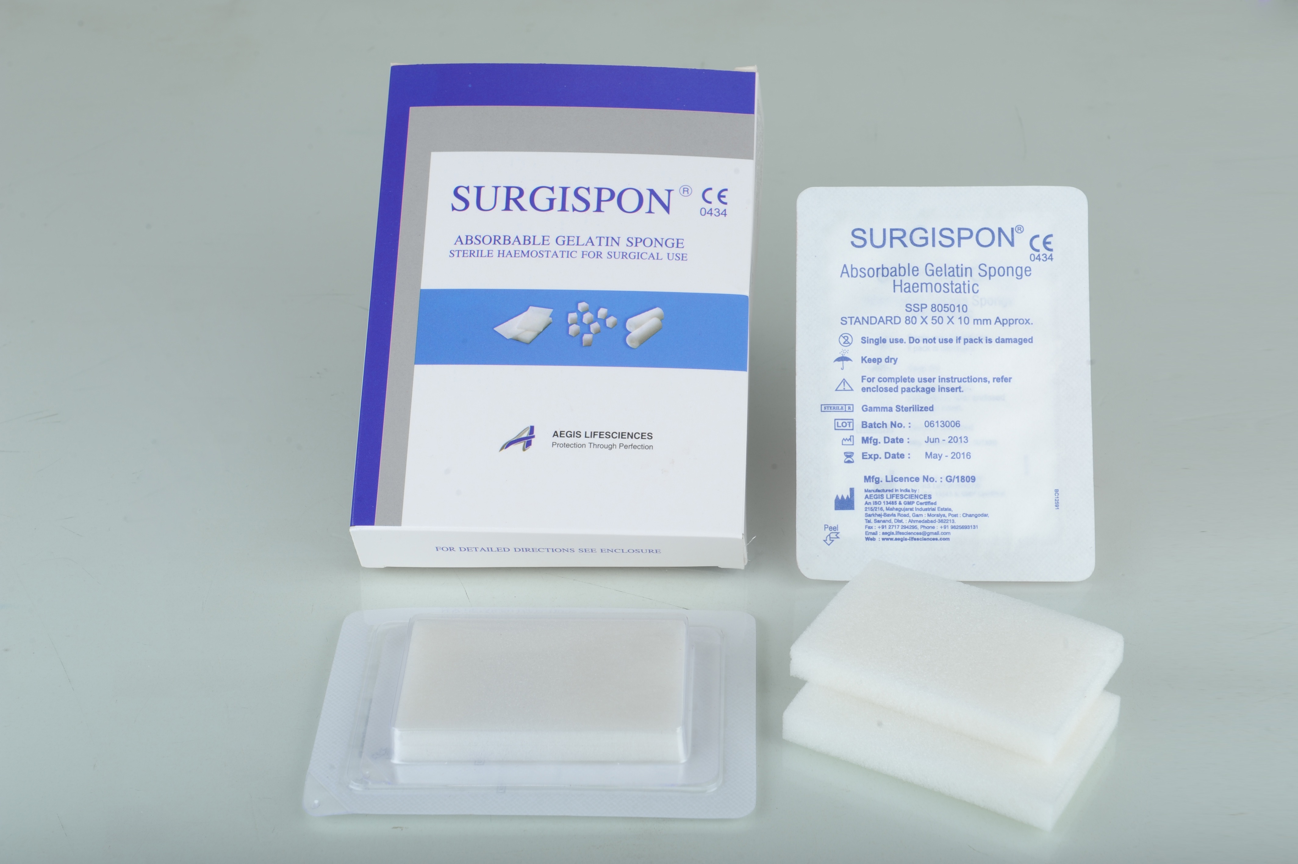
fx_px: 2522
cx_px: 649
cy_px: 432
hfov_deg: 28.9
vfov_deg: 19.4
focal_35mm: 70
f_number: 18
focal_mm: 70
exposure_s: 1/250
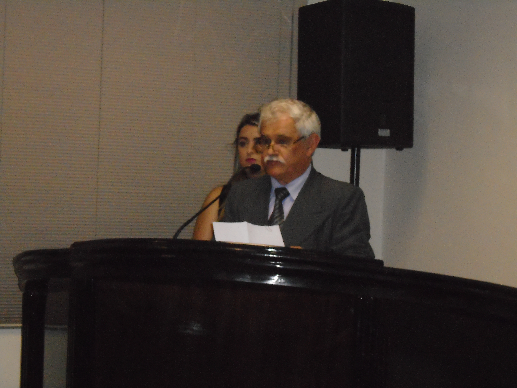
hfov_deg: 21.1
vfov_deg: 15.9
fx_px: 1389
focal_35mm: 93
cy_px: 194
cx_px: 258
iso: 800
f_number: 5.1
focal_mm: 16.4
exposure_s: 1/60
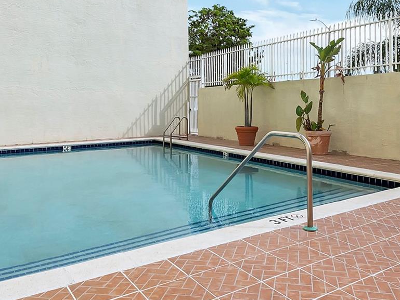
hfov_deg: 59.4
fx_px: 347
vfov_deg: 45.7
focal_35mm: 30
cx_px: 241
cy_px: 88
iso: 250
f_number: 8
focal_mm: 10
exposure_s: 1/800
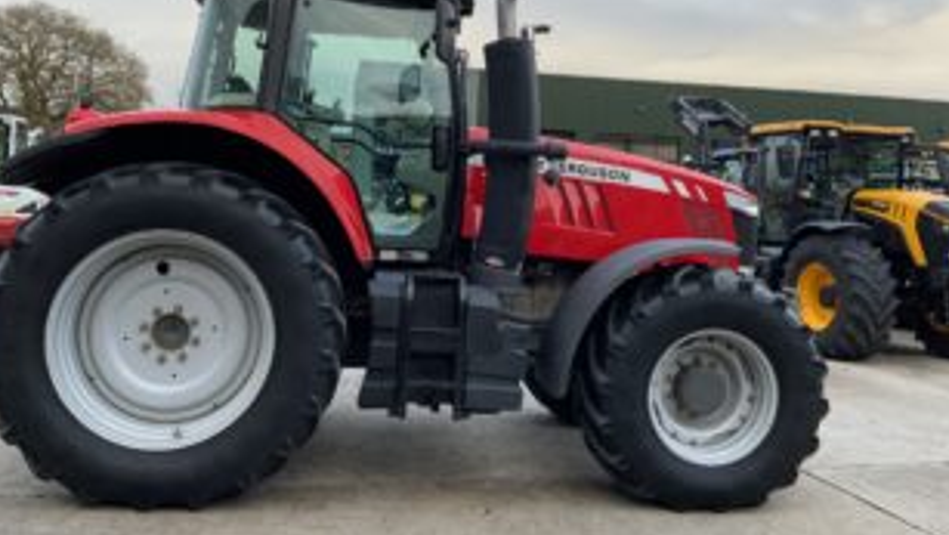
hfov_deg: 54.0
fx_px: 931
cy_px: 198
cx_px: 473
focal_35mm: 37
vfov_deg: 31.9
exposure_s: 1/125
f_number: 1.8
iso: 16
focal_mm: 3
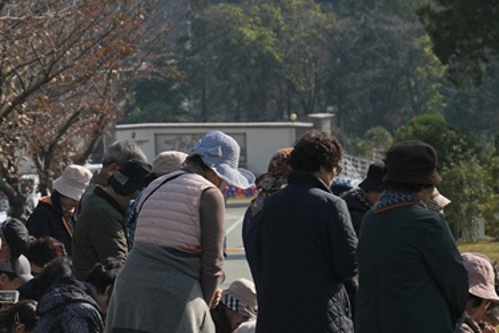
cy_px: 282
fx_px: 4449
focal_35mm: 321
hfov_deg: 6.4
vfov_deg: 4.3
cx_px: 157
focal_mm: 105
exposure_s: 1/320
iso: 100
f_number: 8
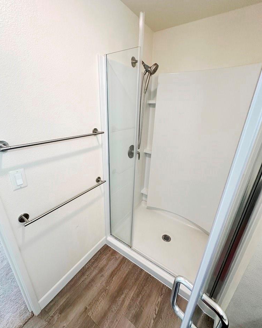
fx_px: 145
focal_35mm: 15
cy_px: 163
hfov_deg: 84.0
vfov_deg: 96.8
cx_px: 128
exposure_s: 1/120
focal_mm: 2.22
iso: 200
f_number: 2.2
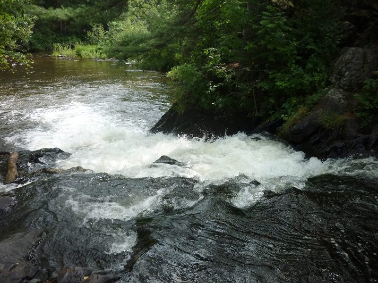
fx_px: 360
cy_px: 142
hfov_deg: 55.4
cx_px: 189
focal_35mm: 33
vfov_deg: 42.9
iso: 200
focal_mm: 5.5
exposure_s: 1/640
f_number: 2.8
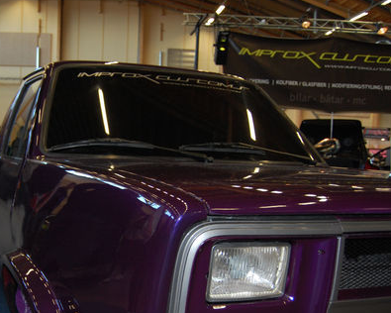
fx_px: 474
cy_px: 204
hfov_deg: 43.3
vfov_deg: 36.2
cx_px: 96
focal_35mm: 41
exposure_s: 1/60
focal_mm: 18
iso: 400
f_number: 3.5
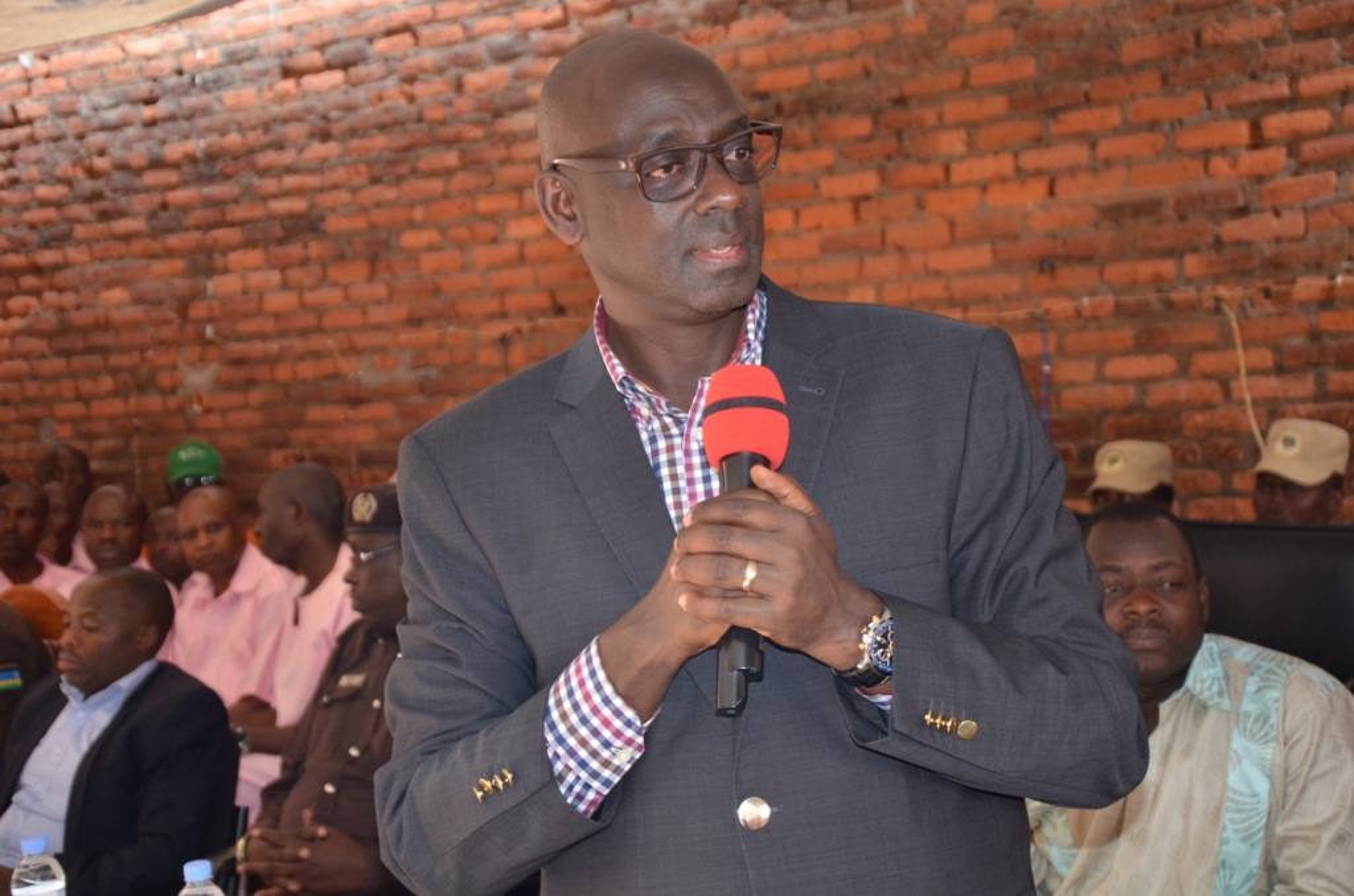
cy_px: 448
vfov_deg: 18.8
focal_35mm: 72
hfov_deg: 28.1
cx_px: 677
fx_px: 2702
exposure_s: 1/60
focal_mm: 48
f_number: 4.8
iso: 800
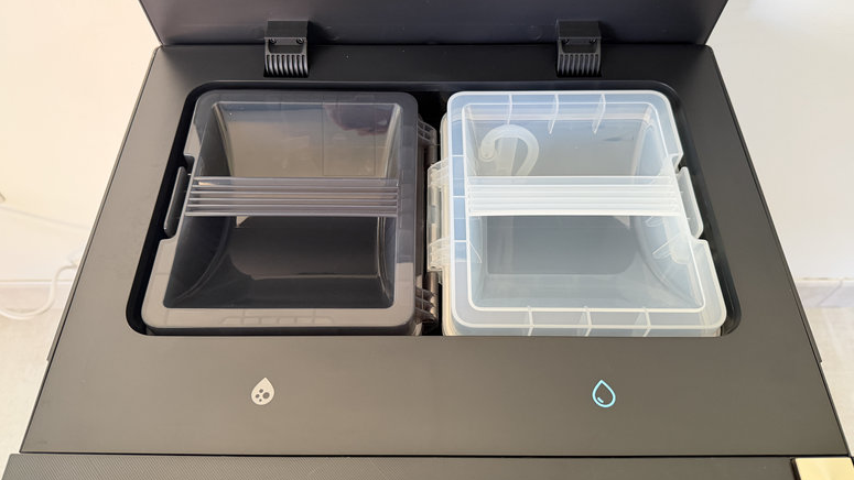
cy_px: 232
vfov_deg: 42.9
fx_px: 611
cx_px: 422
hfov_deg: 69.9
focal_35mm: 27
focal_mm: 6.76
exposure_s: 1/60
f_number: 1.78
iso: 400
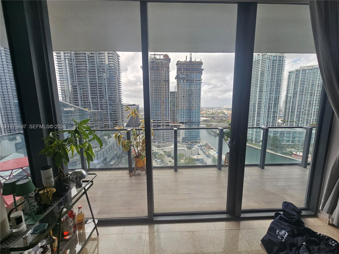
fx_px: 127
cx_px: 170
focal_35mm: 13
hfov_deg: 106.2
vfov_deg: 89.9
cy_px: 127
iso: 50
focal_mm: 2.2
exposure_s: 1/425
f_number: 2.2
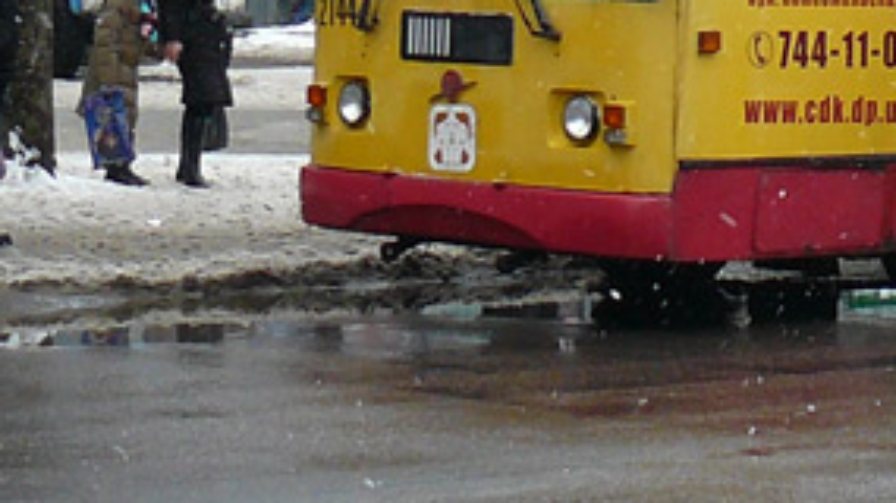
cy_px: -399
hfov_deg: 14.7
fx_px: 3348
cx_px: 1075
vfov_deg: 8.3
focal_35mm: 141
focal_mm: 6
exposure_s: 1/160
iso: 100
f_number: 2.8
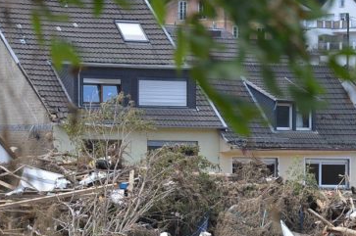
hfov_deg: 6.8
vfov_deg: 4.5
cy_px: 172
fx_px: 2982
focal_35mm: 302
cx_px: 205
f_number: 5.6
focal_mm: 105
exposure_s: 1/500
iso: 450
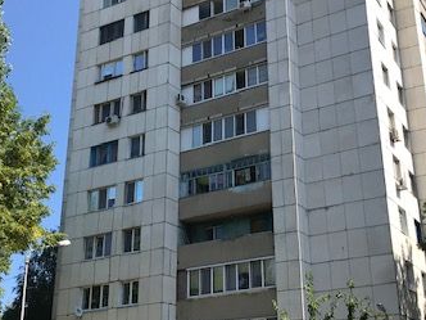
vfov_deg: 27.0
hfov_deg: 35.4
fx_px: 665
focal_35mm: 54
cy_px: 144
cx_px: 251
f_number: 1.8
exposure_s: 1/1880
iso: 20
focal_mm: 3.99
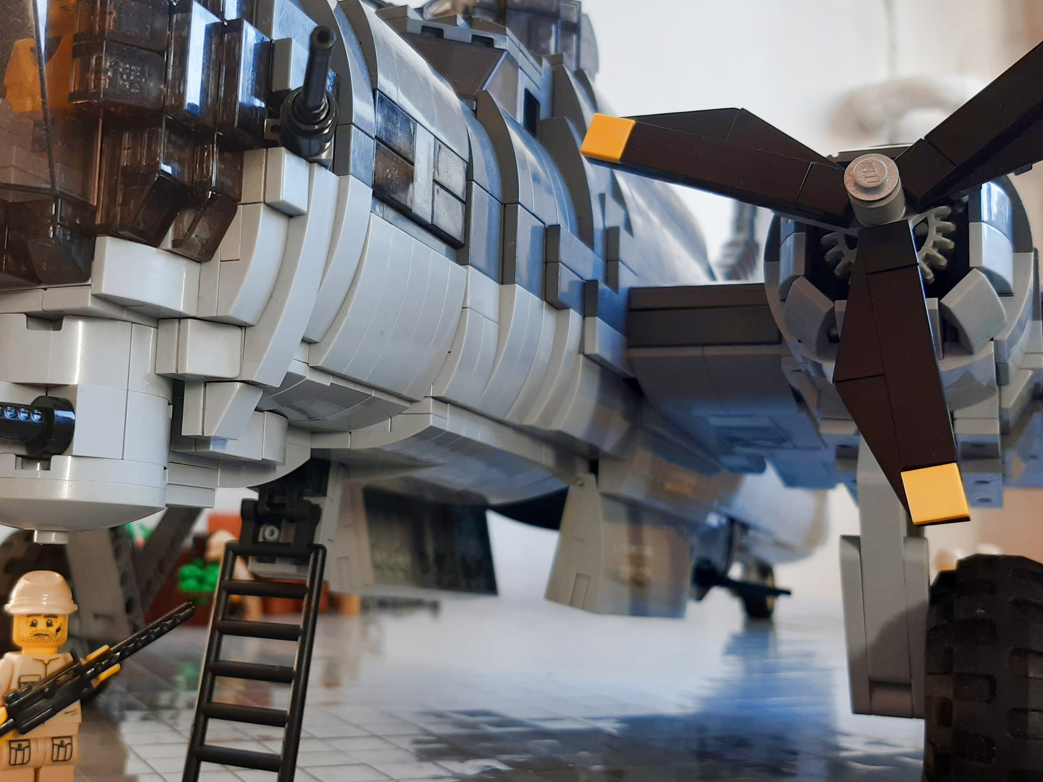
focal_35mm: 40
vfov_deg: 35.9
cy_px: 322
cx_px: 280
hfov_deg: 45.4
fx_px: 1205
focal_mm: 3.92
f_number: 1.7
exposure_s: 1/50
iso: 40
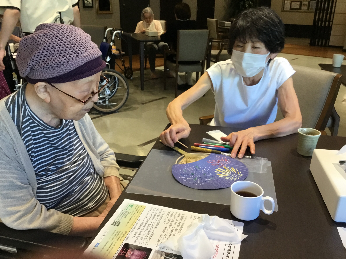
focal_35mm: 32
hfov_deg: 56.8
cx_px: 170
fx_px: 320
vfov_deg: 44.2
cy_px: 128
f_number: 2.4
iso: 40
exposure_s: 1/30
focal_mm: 3.3
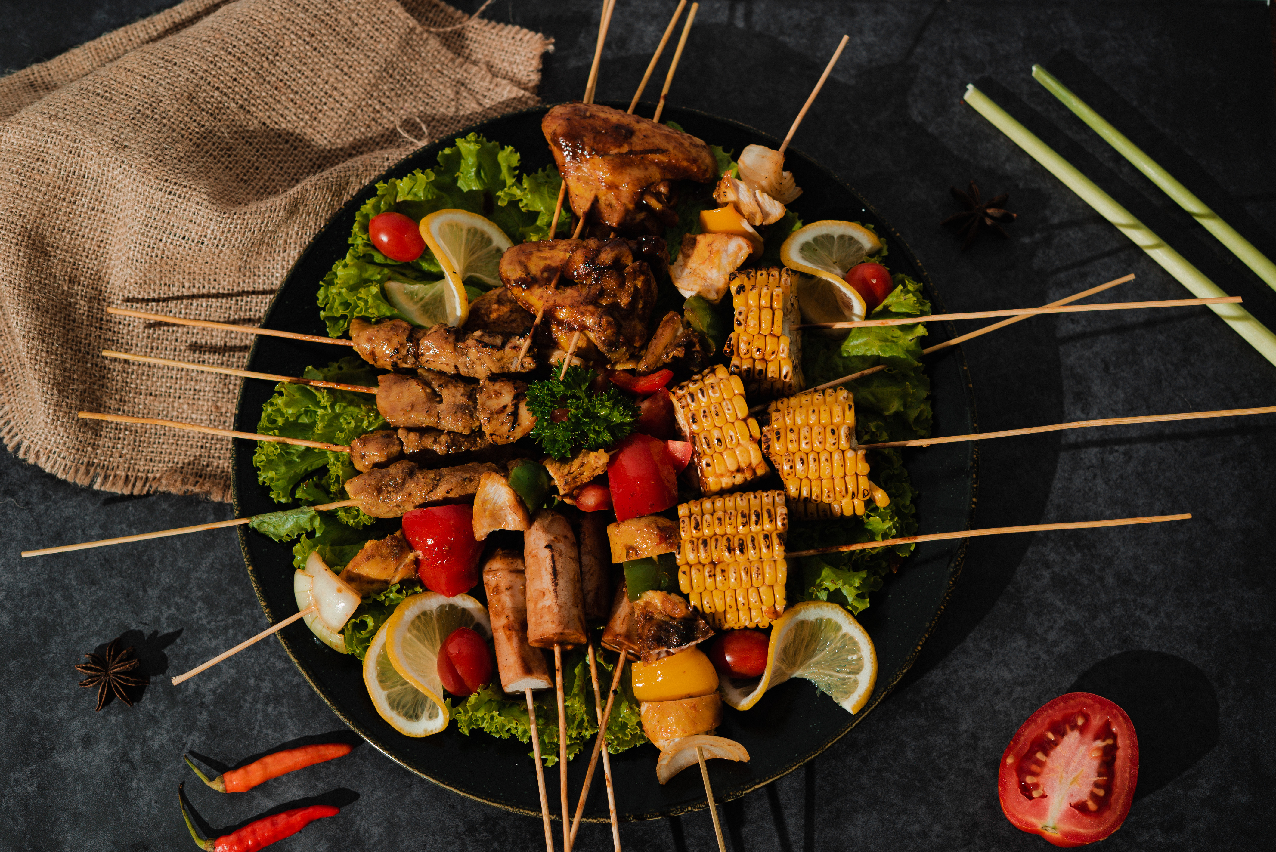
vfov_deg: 27.0
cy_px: 426
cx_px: 638
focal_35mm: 50
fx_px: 1773
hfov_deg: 39.6
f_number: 4
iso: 100
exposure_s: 1/125
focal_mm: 50
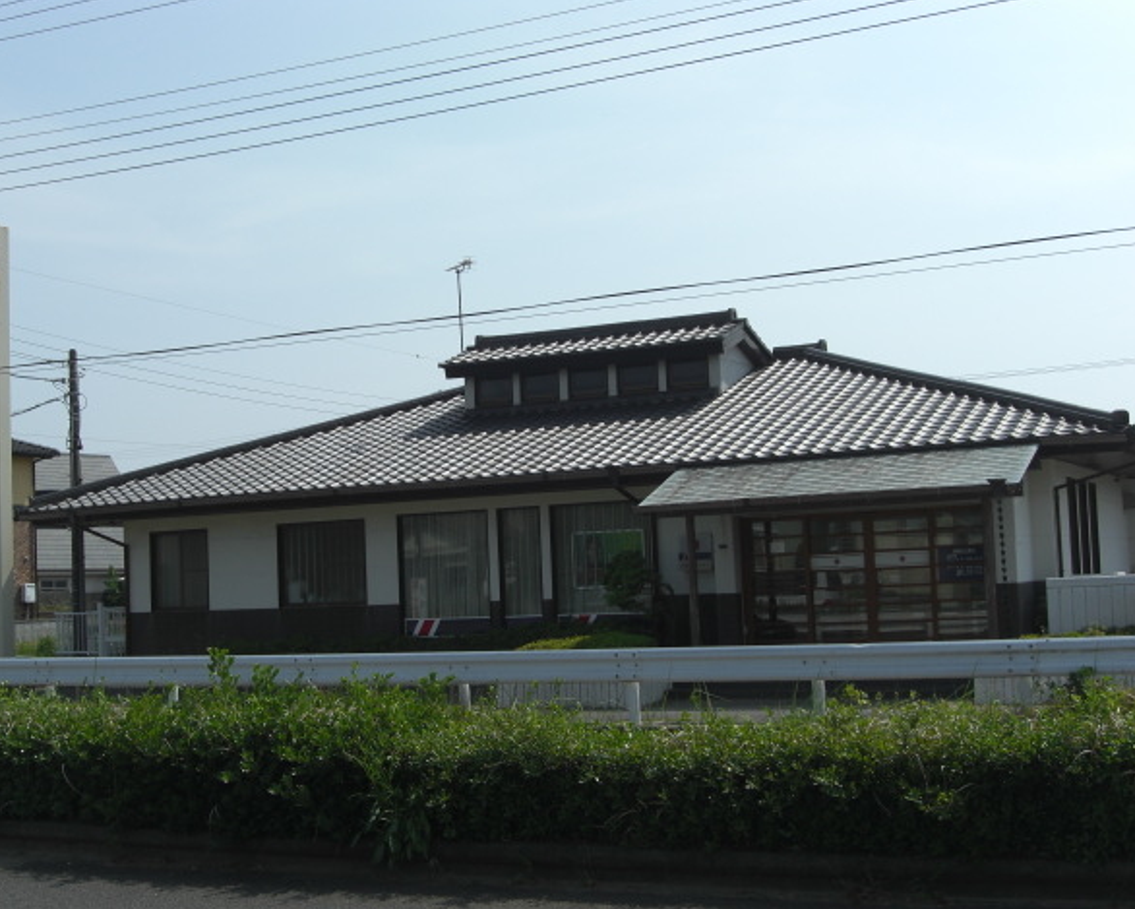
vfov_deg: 30.8
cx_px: 519
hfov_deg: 38.0
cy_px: 459
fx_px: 1646
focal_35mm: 49
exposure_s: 1/250
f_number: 8.8
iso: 80
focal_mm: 9.5
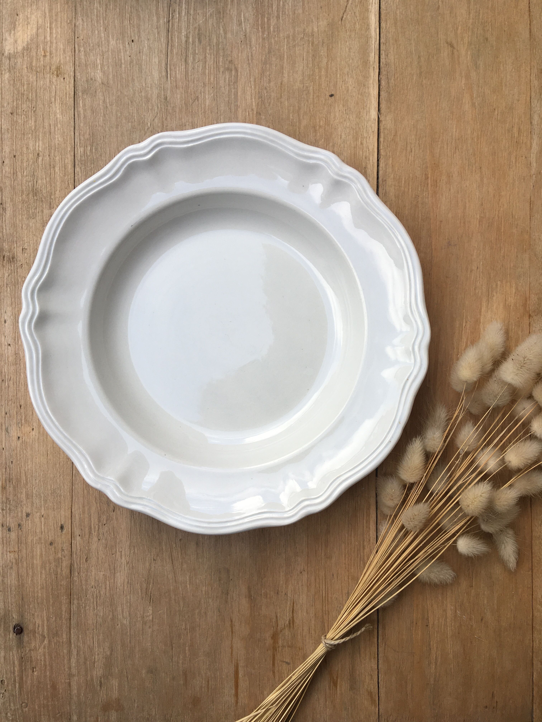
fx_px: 605
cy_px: 361
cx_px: 271
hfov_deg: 48.2
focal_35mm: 29
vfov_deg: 61.7
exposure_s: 1/138
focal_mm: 4.15
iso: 25
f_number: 2.2
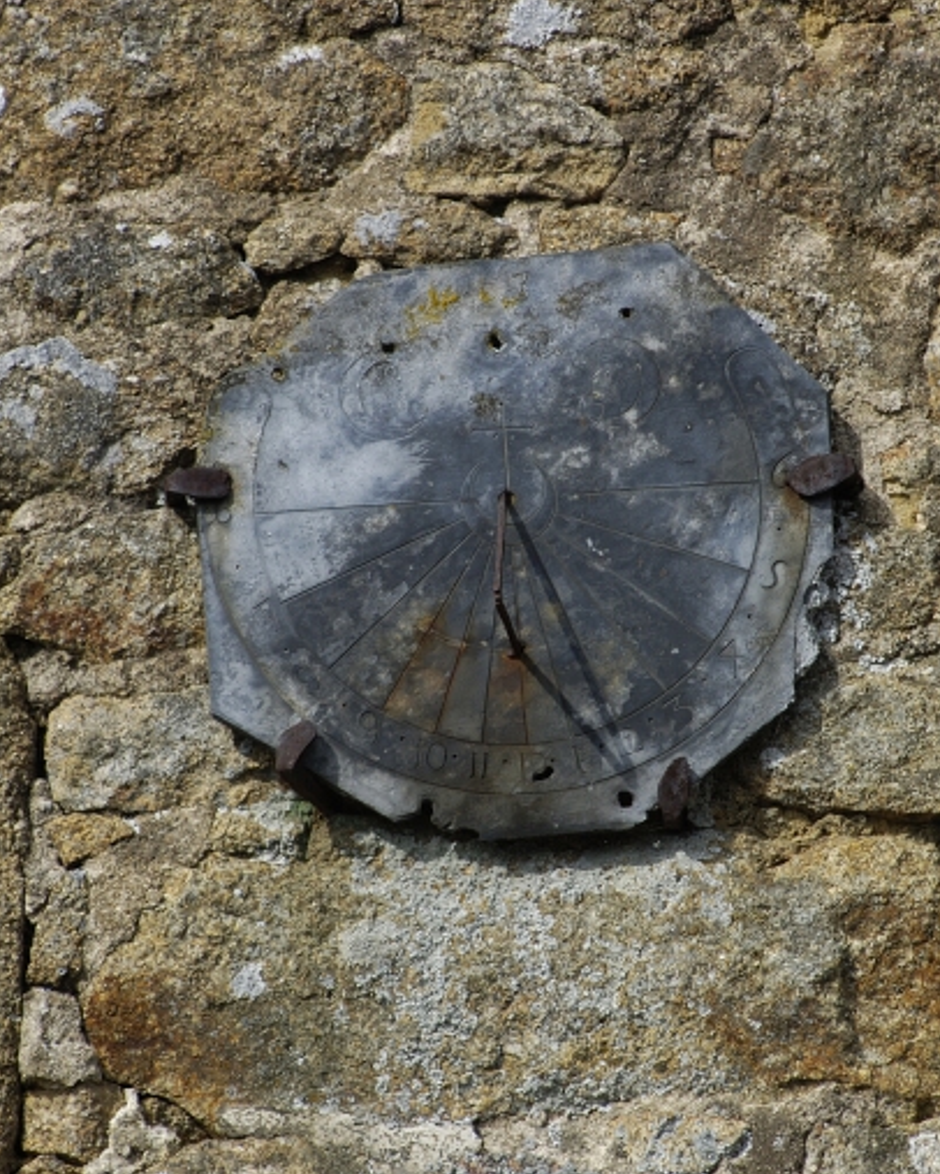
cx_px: 595
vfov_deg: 4.3
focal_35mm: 447
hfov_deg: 3.5
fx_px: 15535
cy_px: 586
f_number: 8
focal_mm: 210
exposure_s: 1/1000
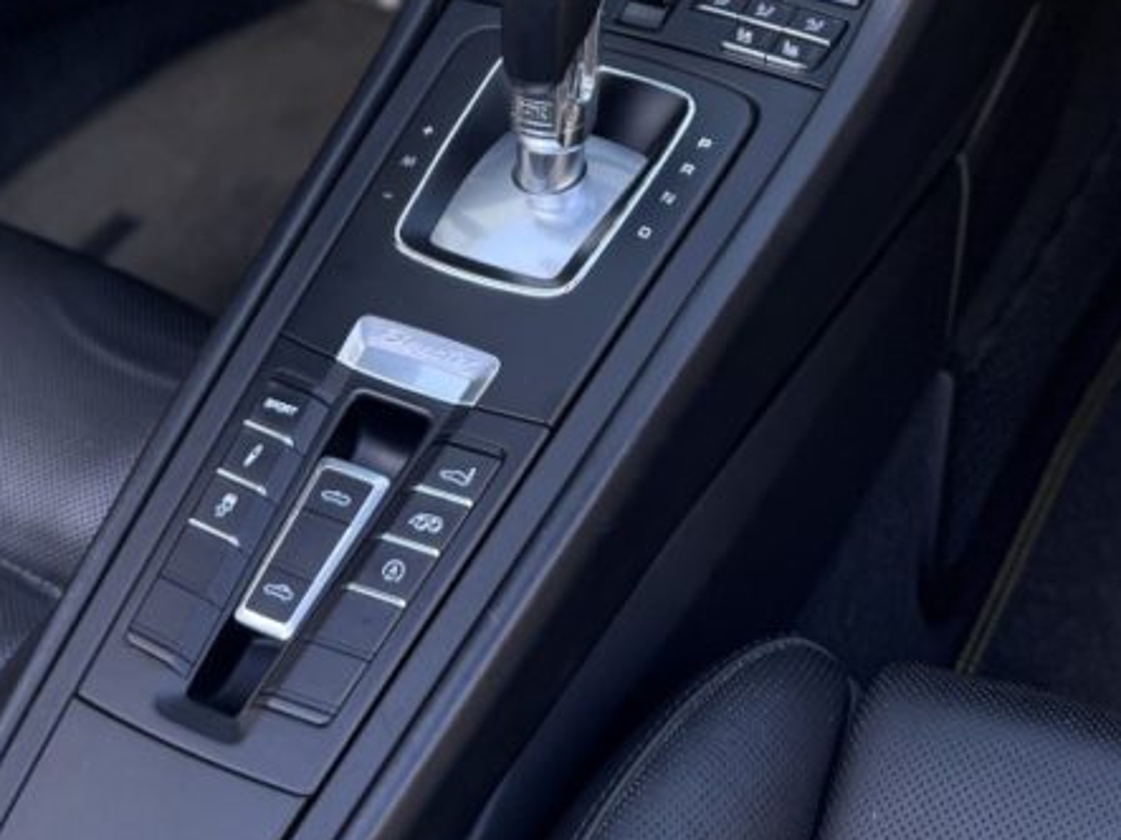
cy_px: -266
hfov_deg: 29.7
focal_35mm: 65
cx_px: 726
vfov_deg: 20.5
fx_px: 2104
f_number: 1.78
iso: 80
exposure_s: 1/150
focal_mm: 6.76
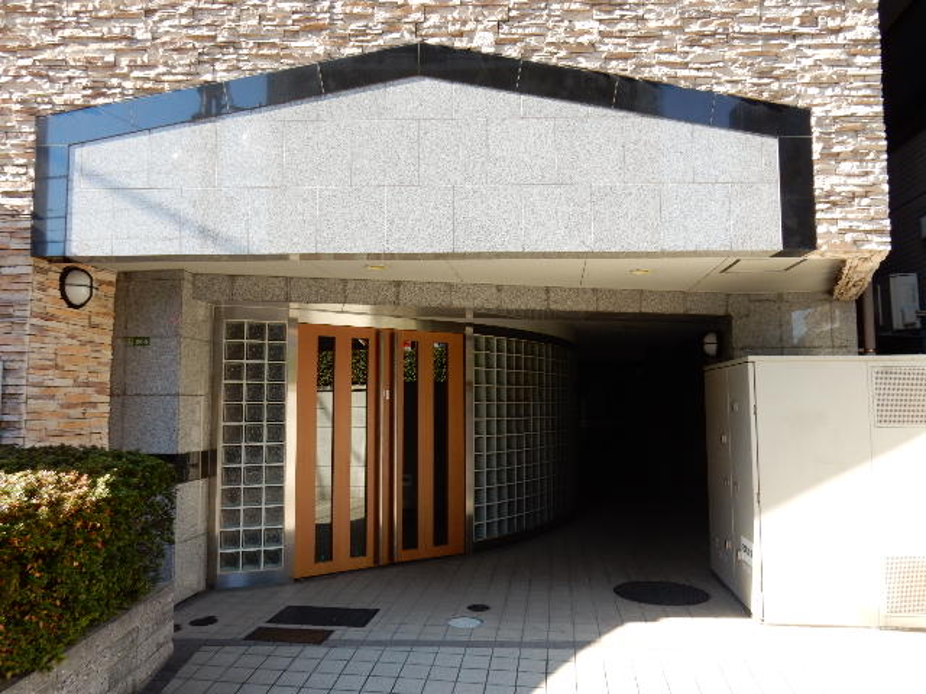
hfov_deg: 69.4
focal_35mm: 25
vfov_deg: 54.9
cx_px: 463
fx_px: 669
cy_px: 347
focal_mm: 4.5
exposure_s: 1/200
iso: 125
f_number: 3.7
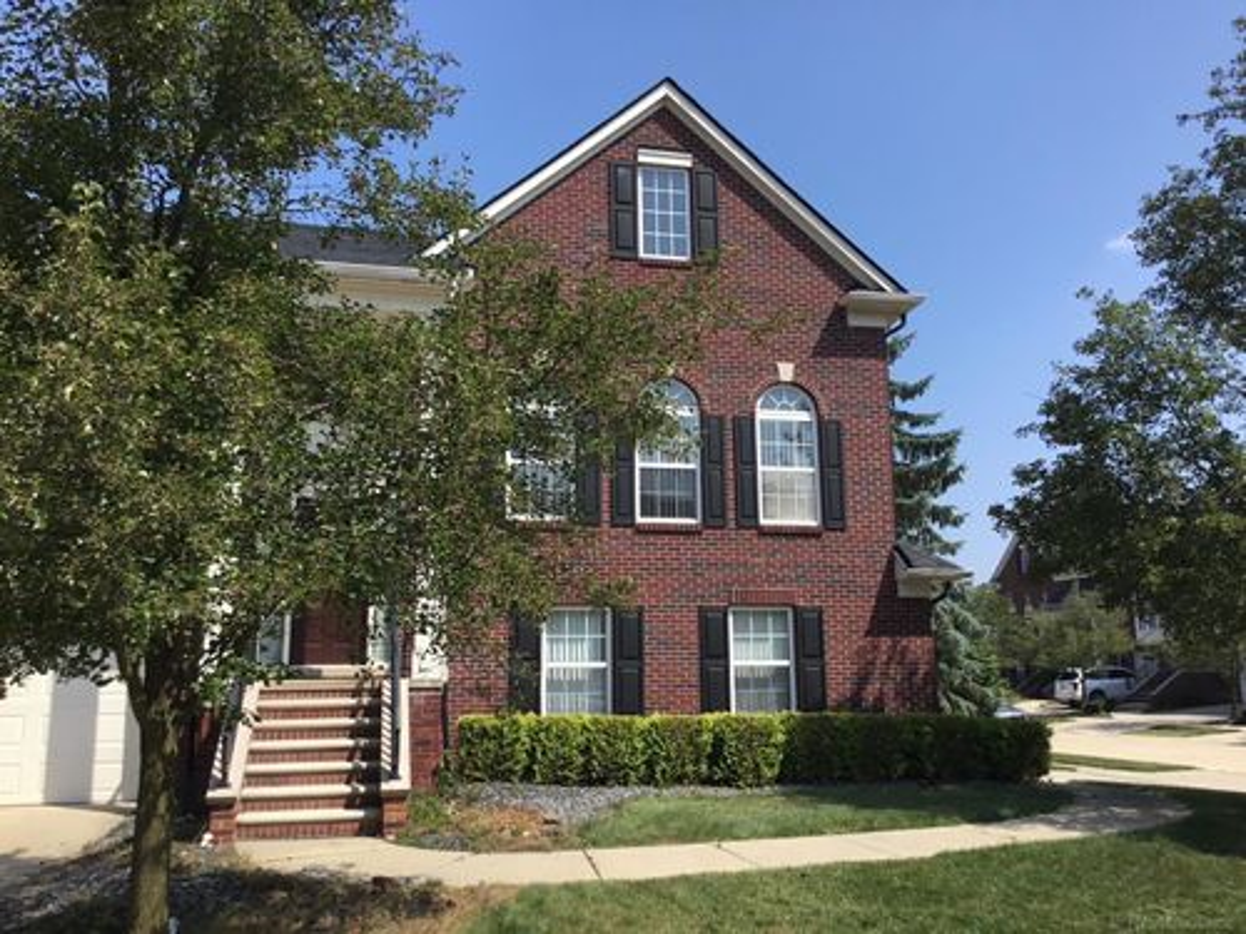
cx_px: 623
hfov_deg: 58.4
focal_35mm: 31
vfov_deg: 45.4
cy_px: 467
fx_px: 1116
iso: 25
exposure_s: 1/1131
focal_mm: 3.3
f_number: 2.4
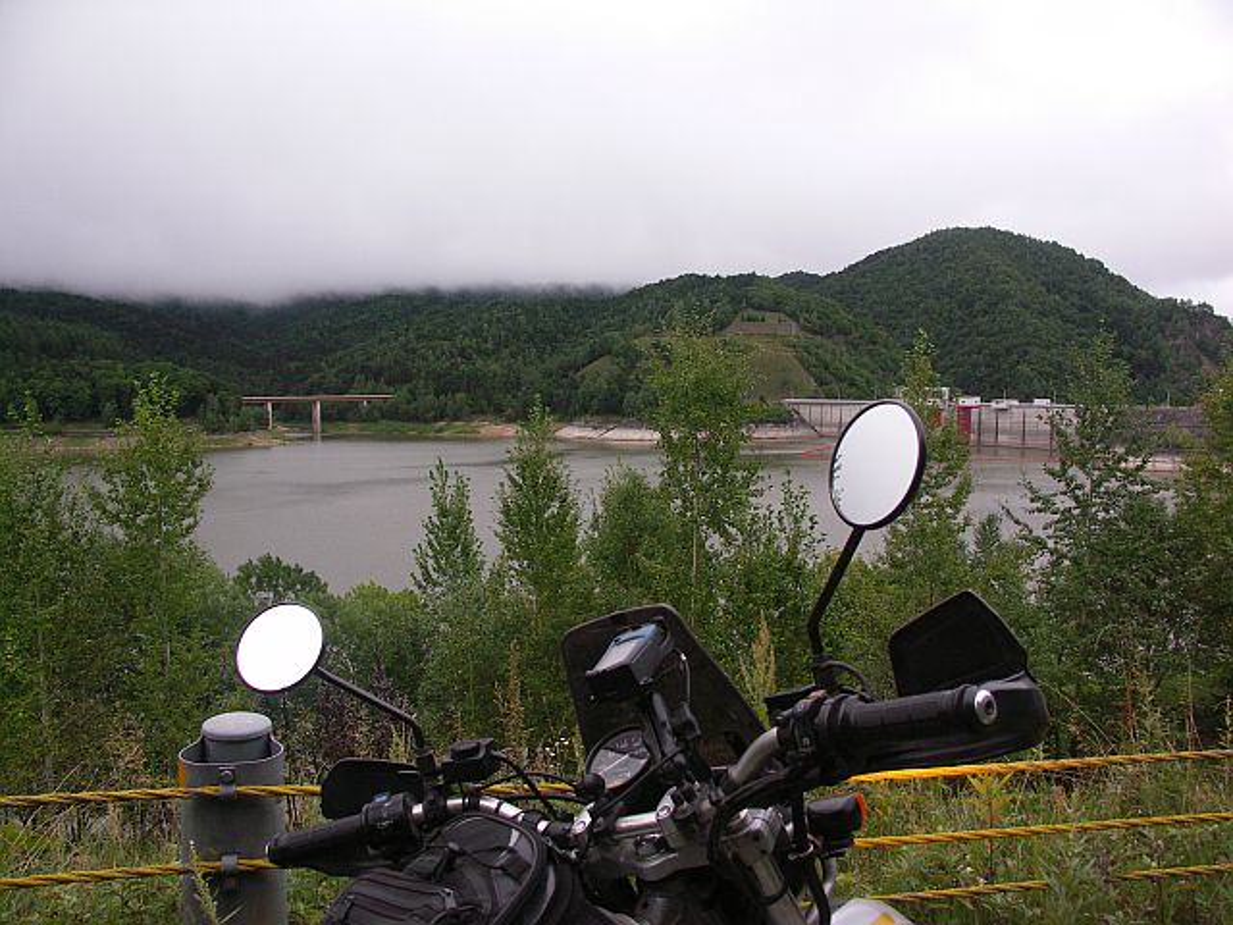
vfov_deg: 49.7
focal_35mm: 28
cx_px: 616
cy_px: 462
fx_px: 997
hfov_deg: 63.4
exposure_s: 1/160
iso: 200
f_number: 4.5
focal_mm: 7.2
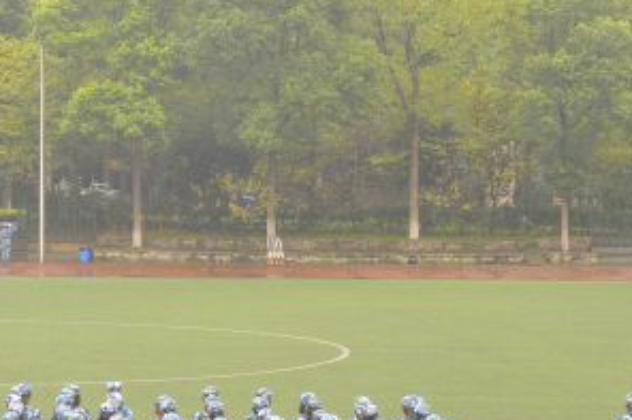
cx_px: 53
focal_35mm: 142
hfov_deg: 14.3
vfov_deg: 9.6
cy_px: 155
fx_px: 2491
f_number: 10
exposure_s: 1/125
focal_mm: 70
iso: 2000
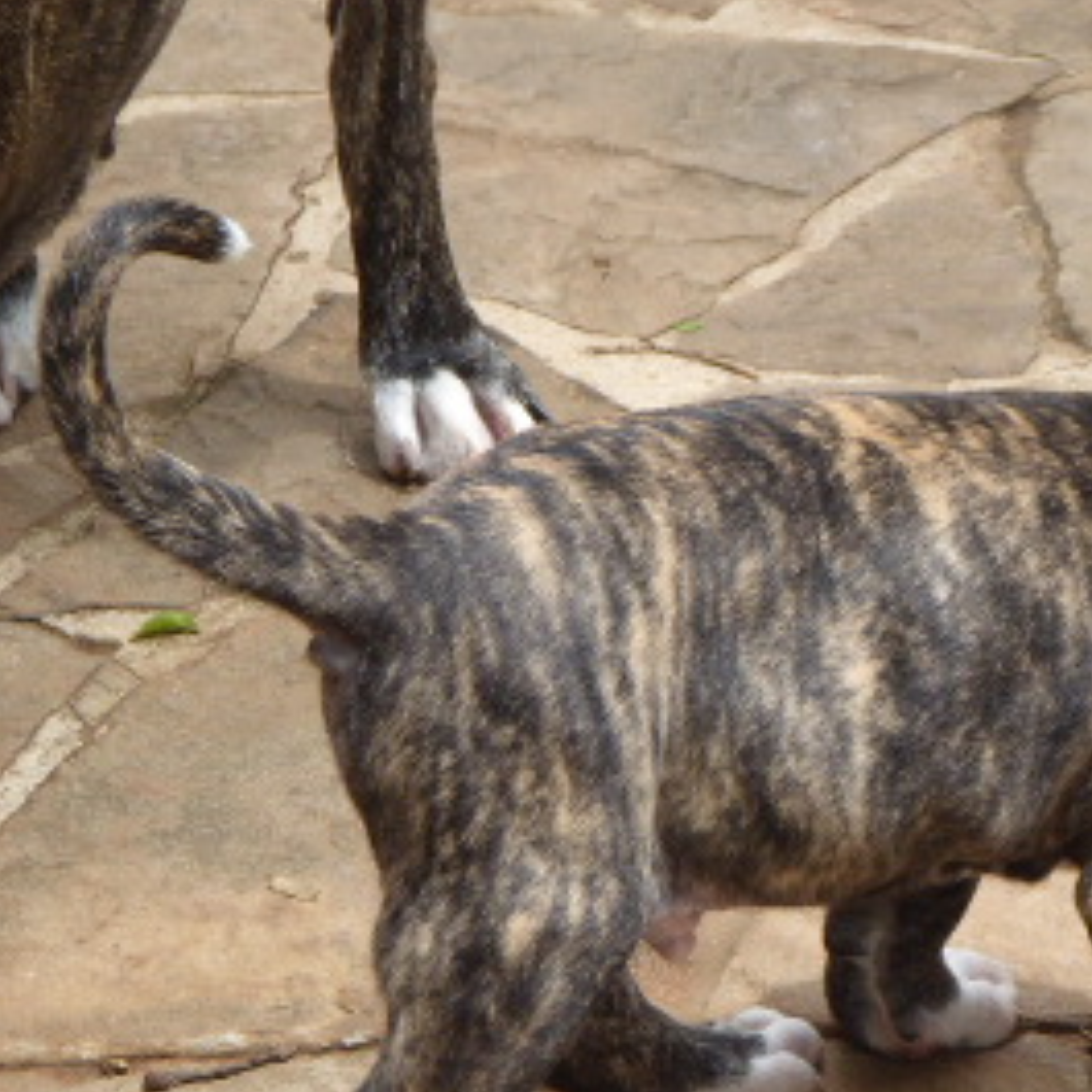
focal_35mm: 194
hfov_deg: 9.0
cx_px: 919
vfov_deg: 9.0
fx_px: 6924
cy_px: 766
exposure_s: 1/160
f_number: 4.8
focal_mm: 15
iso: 100
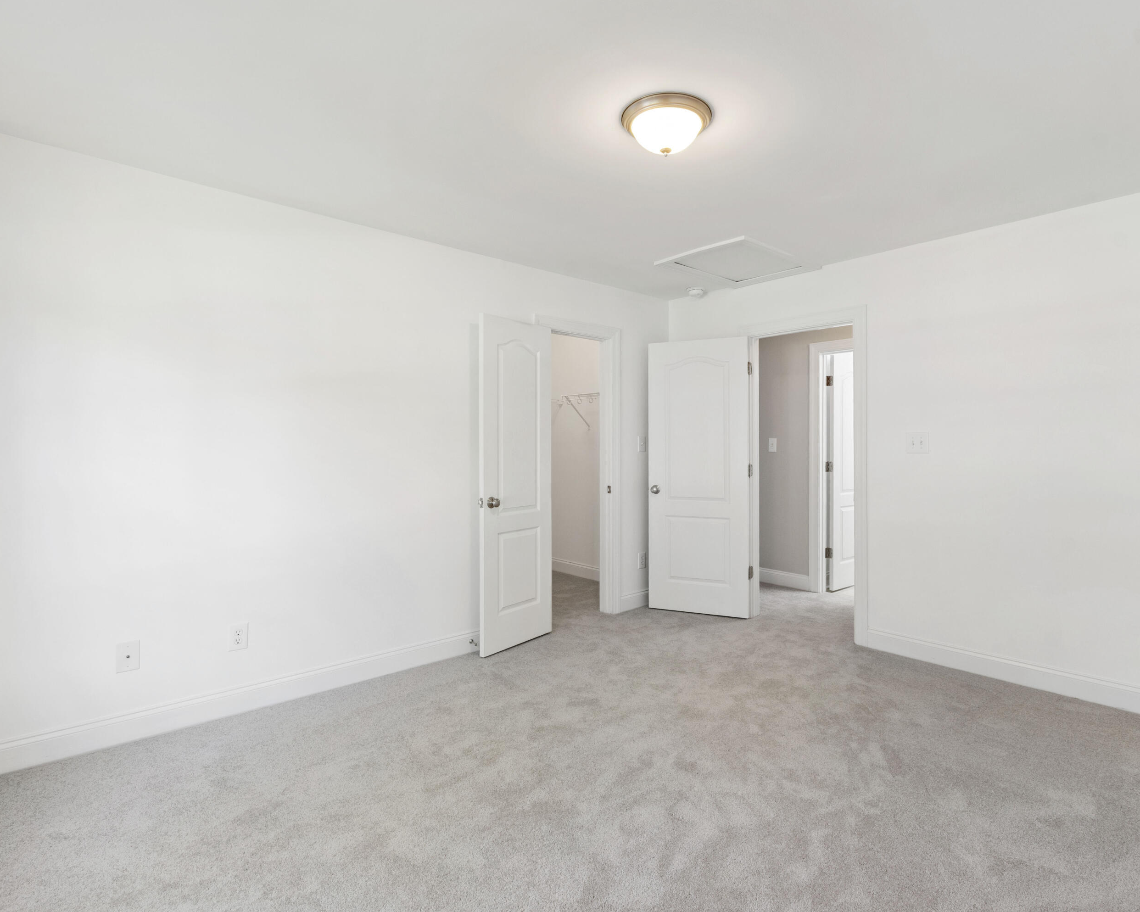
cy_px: 458
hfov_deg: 89.5
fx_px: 574
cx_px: 613
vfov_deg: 77.0
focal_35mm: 17
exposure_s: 1/2
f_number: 8
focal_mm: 10
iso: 100
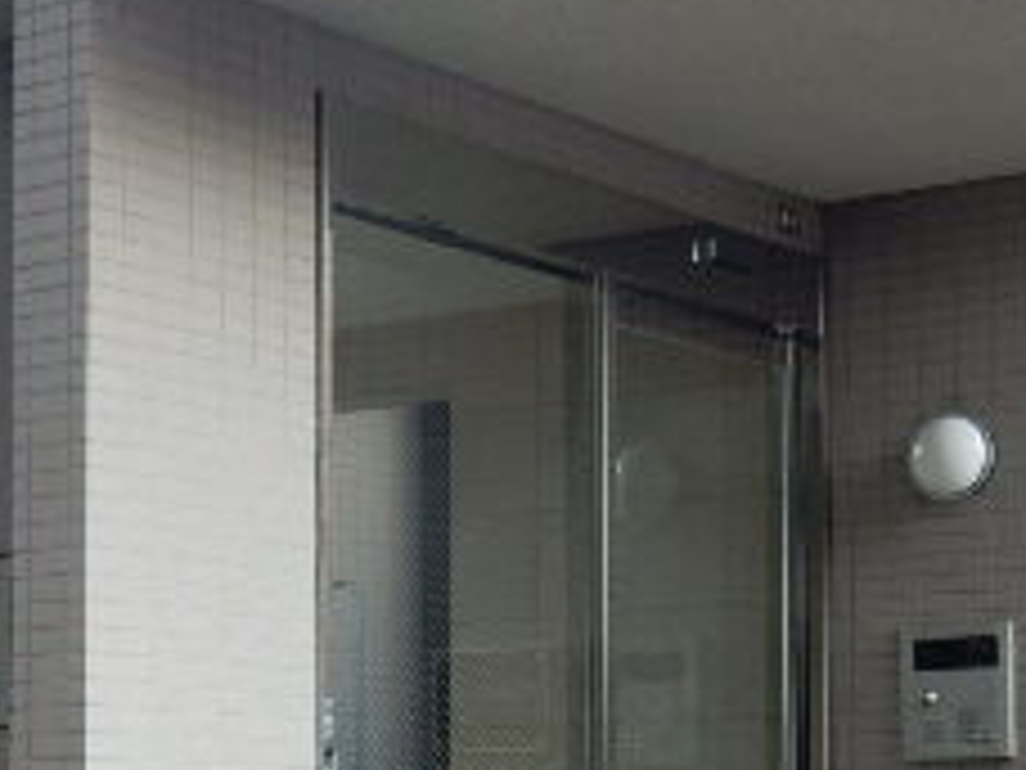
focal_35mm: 101
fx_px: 2994
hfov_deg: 19.3
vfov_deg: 14.5
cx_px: 248
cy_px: 653
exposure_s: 1/50
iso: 125
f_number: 4
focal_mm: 6.4
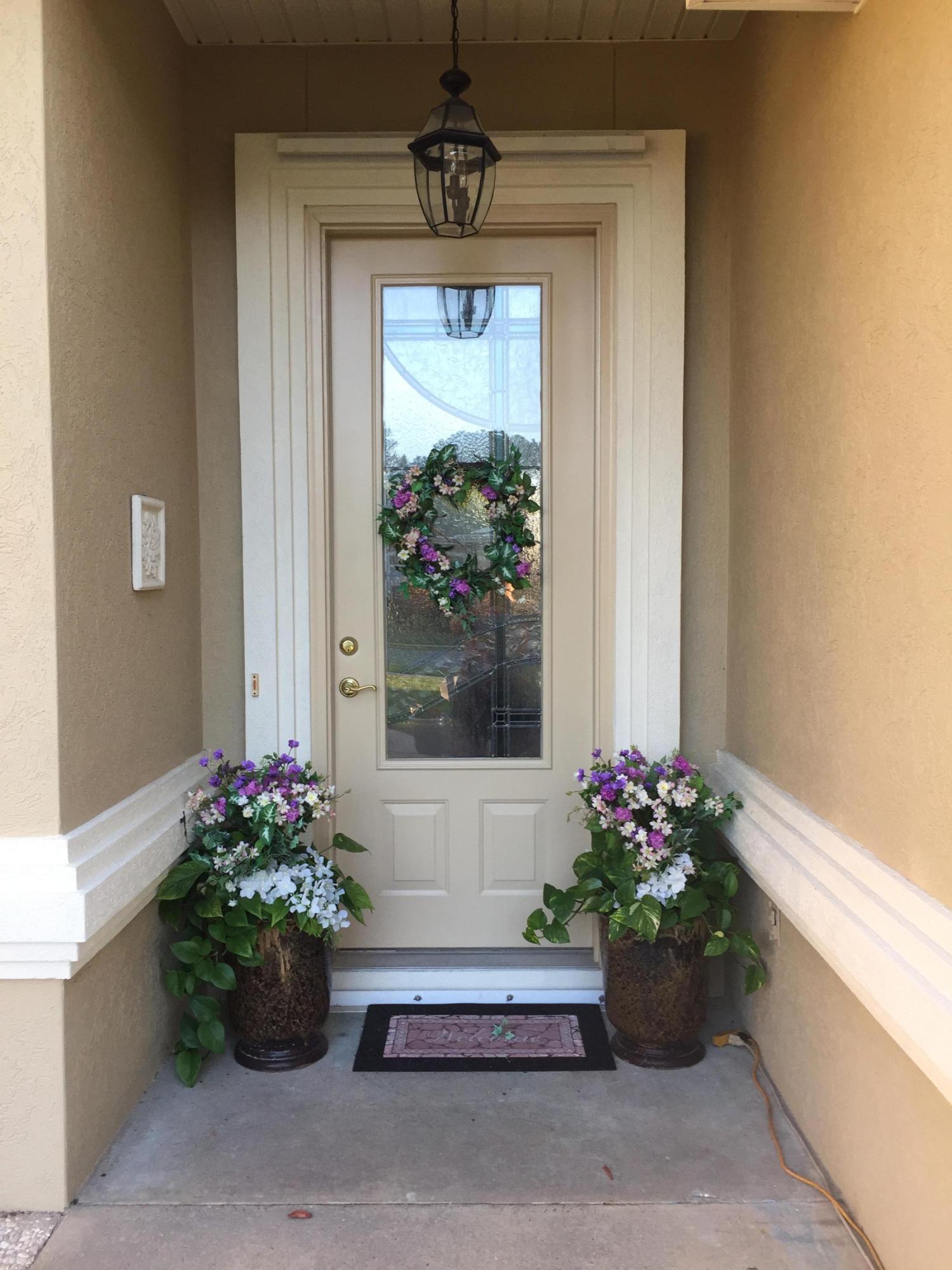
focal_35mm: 29
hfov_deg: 48.2
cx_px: 476
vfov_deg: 61.7
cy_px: 635
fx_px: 1063
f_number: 2.2
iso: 50
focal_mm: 4.15
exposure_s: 1/120
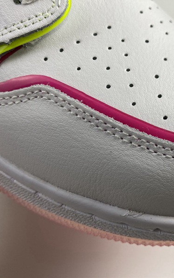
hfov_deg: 33.3
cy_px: 139
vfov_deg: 52.8
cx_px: 142
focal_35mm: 37
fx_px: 281
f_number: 1.8
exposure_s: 1/100
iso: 40
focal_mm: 4.25
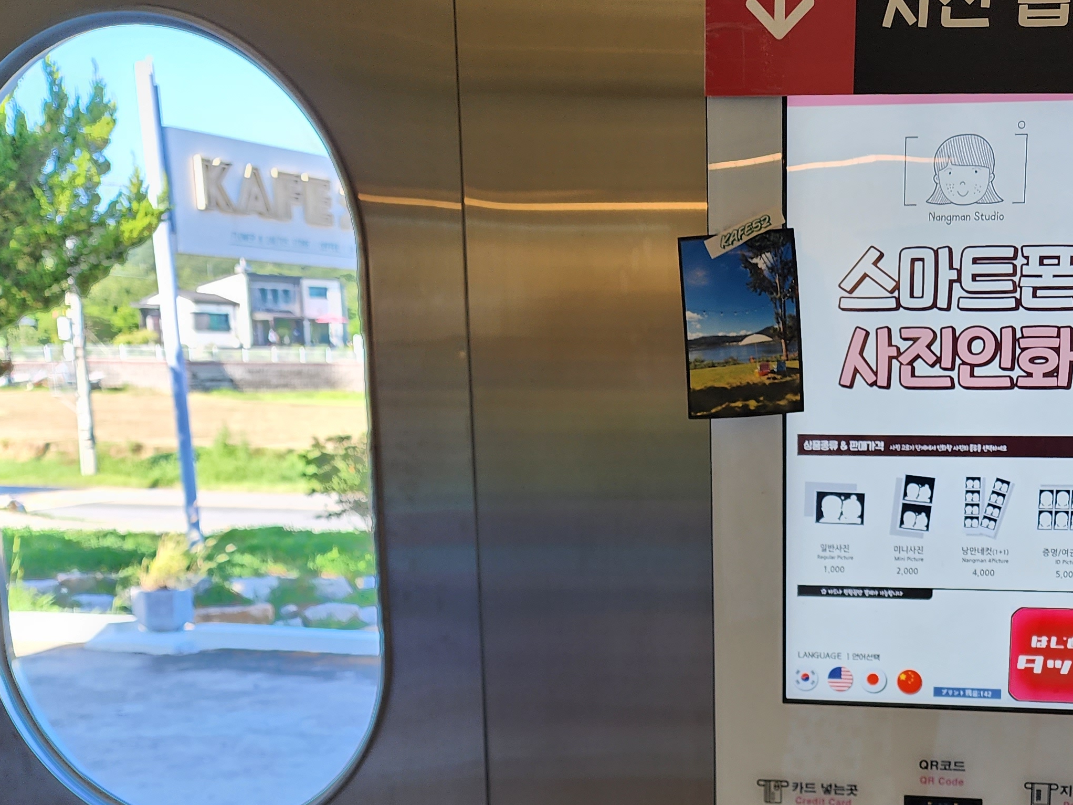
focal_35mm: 45
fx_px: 1395
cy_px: 700
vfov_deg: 30.9
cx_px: 782
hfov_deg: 41.1
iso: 64
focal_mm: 6.4
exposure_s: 1/120
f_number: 1.8
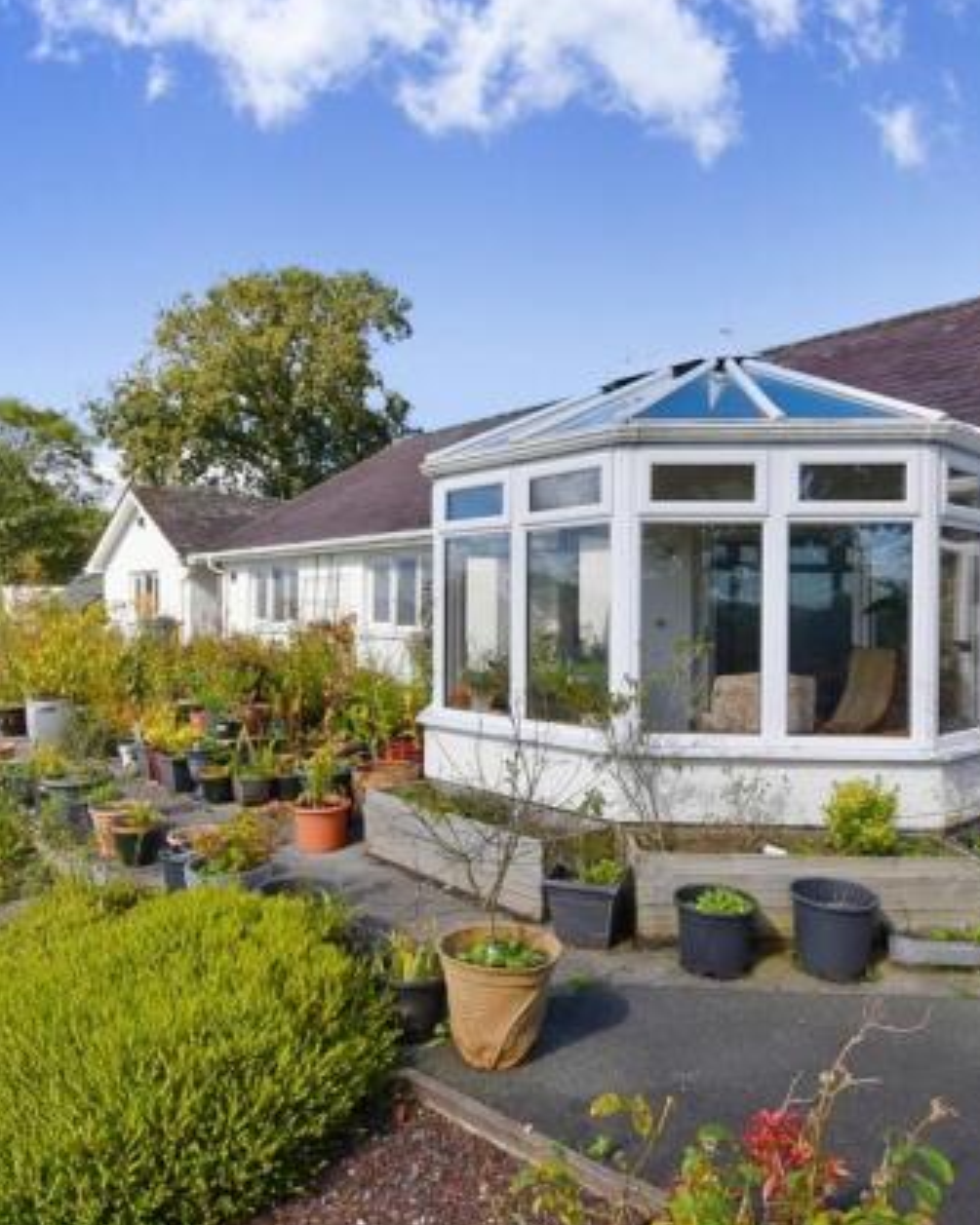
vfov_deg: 75.1
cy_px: 610
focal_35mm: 22
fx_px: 798
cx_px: 484
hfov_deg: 63.1
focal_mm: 10
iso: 100
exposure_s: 1/250
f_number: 8
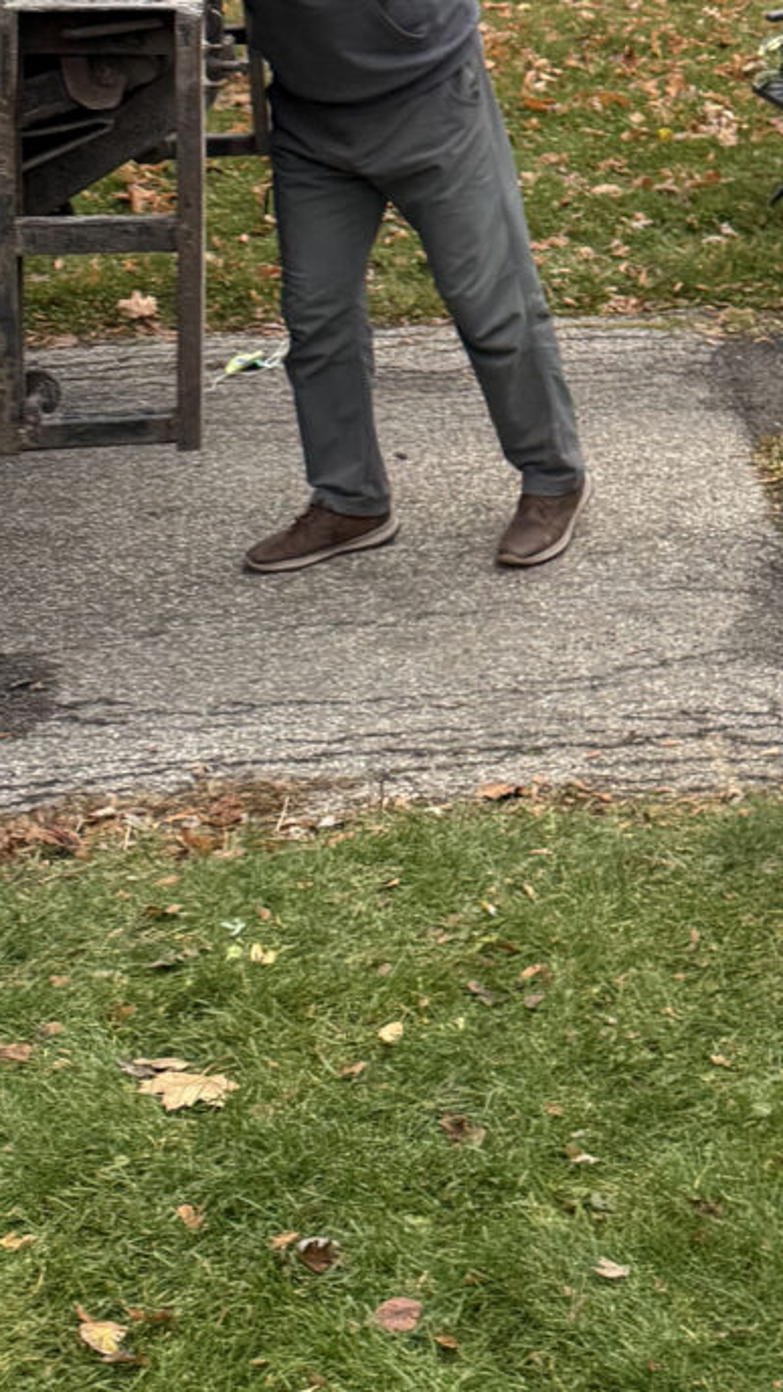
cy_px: 49
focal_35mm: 73
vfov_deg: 27.5
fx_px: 2694
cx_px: 1026
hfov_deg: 15.7
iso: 200
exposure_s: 1/95
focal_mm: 6.76
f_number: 1.78
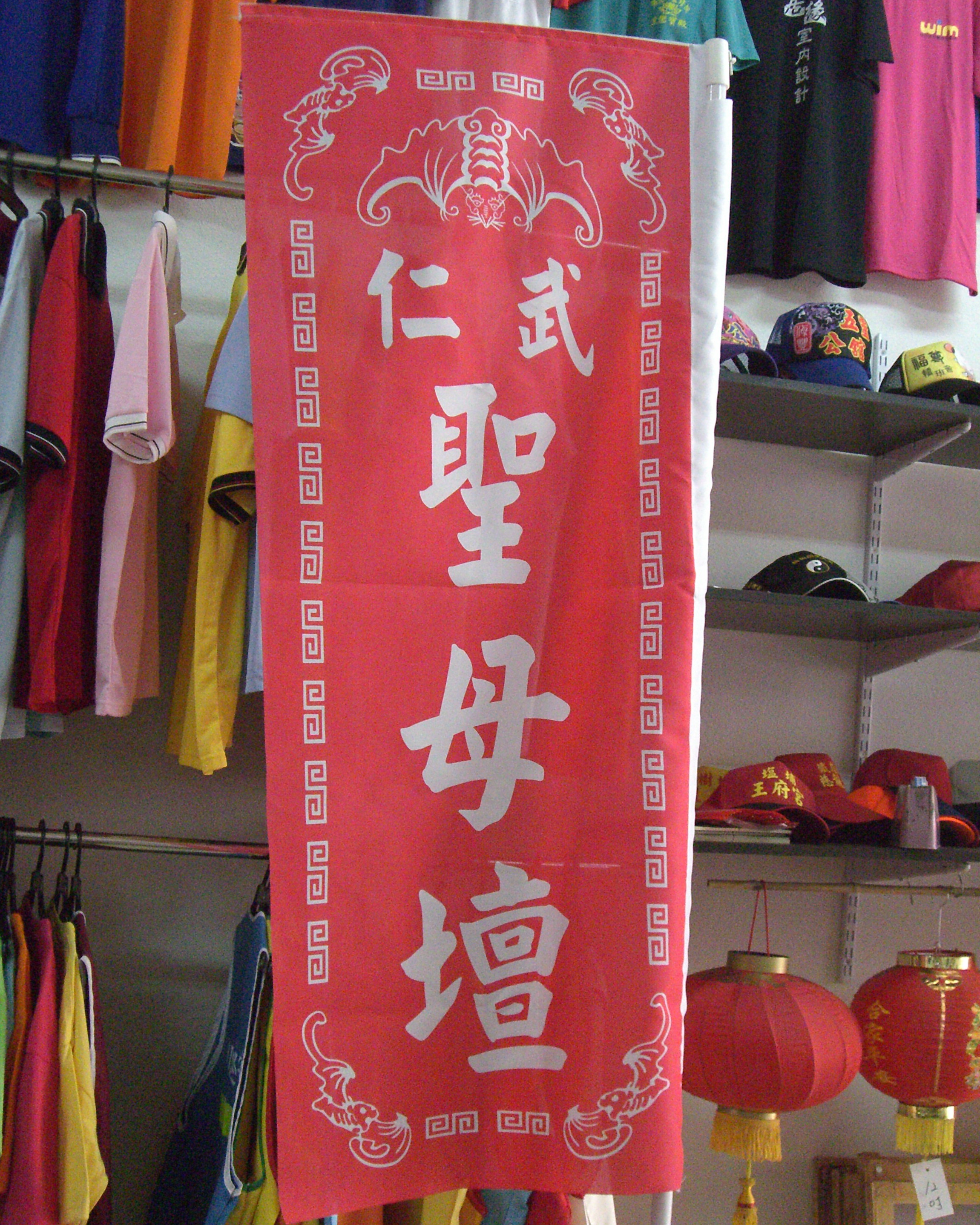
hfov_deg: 30.8
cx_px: 490
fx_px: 1776
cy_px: 617
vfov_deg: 38.0
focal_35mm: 49
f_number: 3
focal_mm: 7.6
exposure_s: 1/125
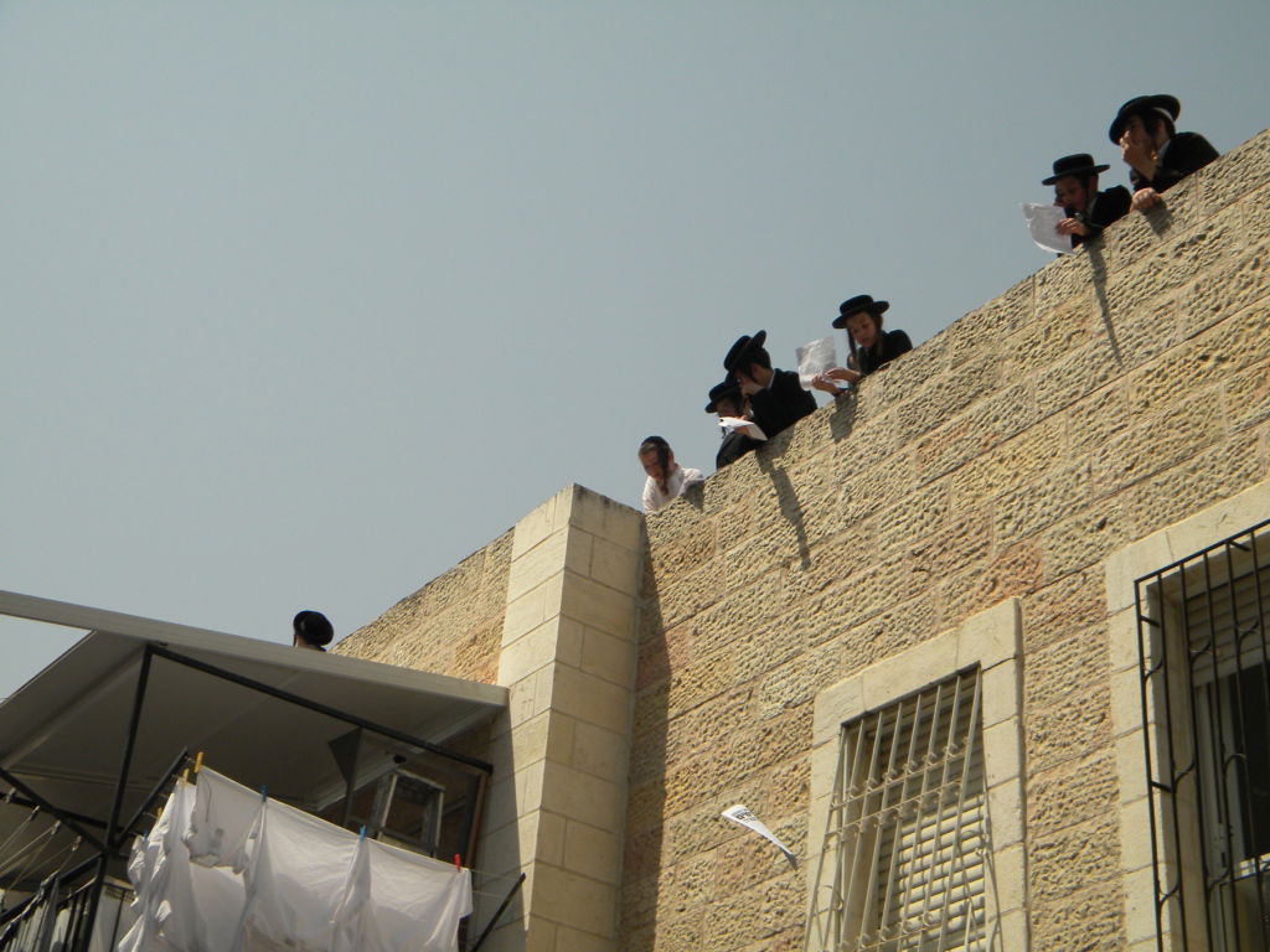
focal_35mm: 56
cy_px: 476
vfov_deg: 26.1
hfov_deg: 34.3
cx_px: 635
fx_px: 2055
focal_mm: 10.1
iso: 80
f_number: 8.2
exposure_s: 1/327
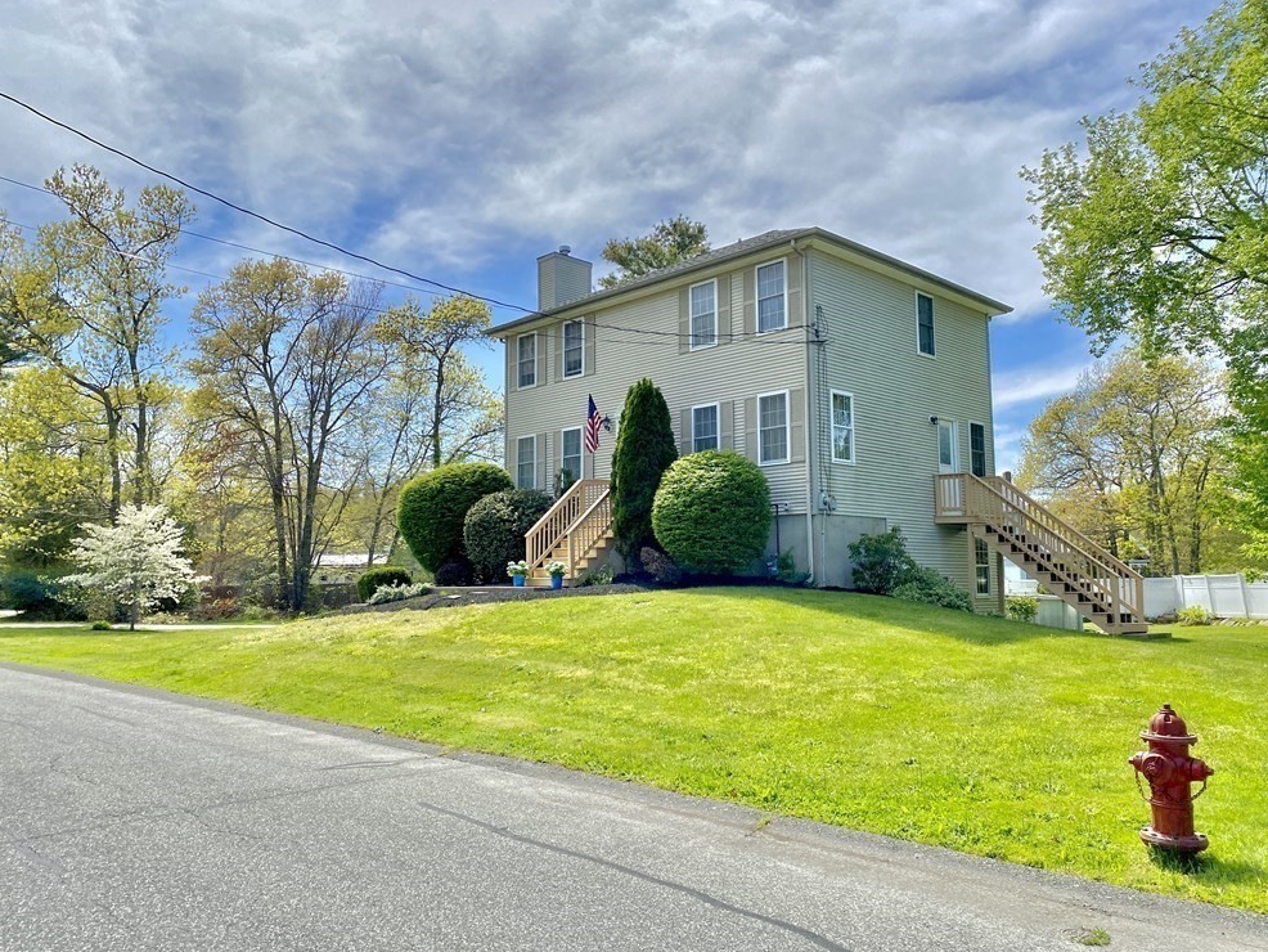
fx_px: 989
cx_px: 639
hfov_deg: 65.3
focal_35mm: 27
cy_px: 475
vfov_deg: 51.4
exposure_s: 1/4808
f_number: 1.8
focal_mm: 4.25
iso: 32
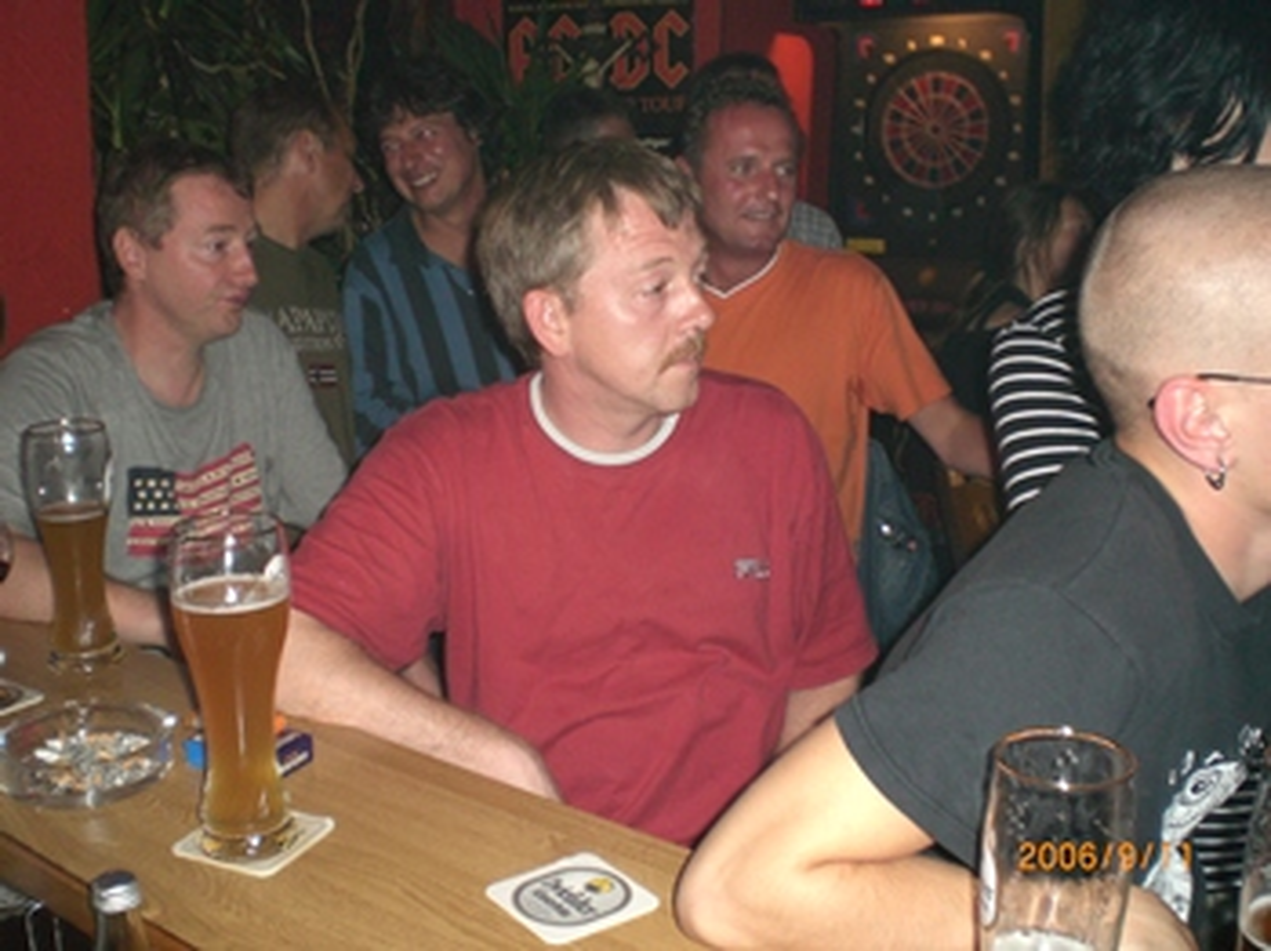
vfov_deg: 37.7
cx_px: 636
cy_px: 476
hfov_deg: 49.0
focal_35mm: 38
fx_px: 1394
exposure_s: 1/60
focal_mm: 6.3
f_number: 3.1
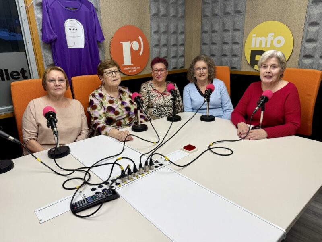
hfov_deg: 71.6
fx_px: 223
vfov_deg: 56.8
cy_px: 121
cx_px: 161
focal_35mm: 24
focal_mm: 6.76
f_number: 1.78
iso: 64
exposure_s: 1/230
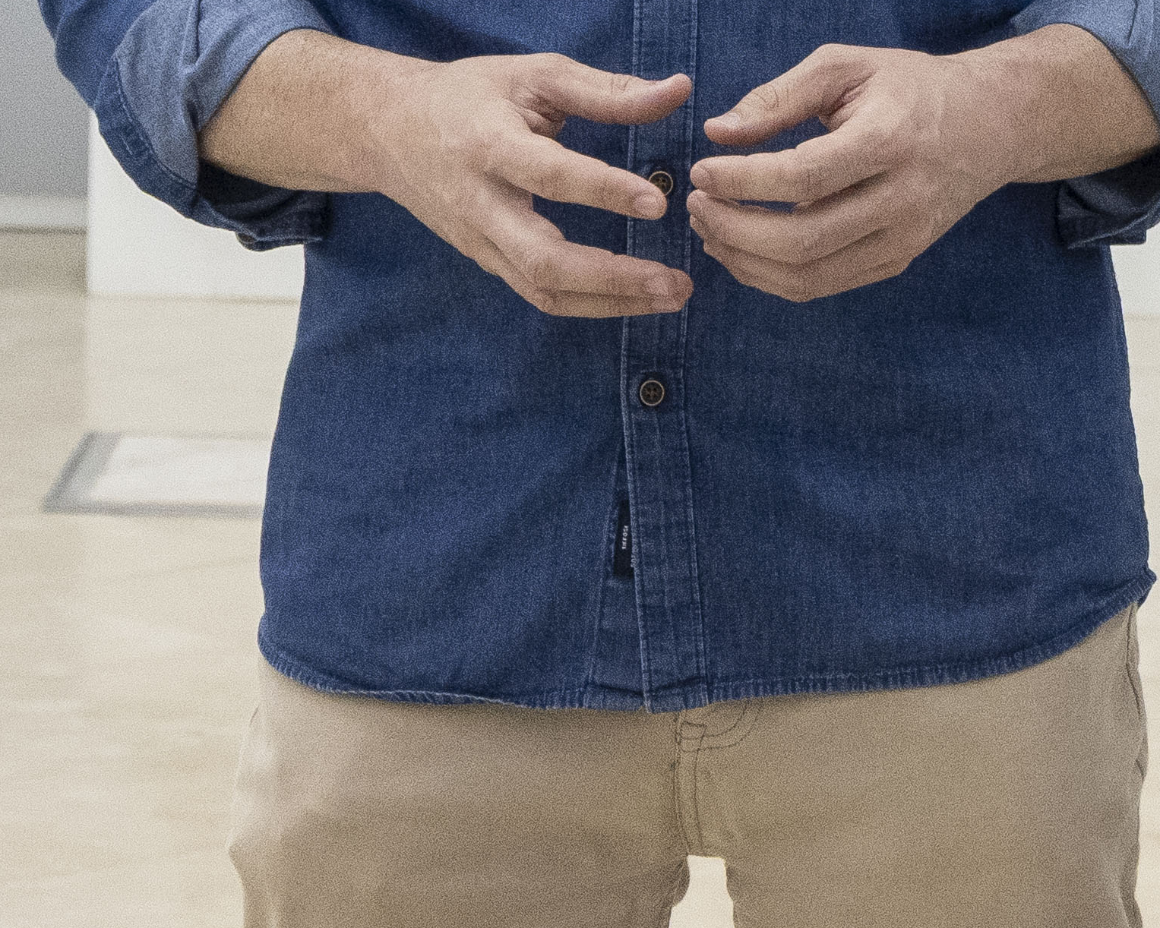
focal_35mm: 195
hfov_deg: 9.7
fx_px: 6696
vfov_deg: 7.9
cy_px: -187
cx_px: 1445
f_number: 5.6
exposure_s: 1/60
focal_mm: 38
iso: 2500
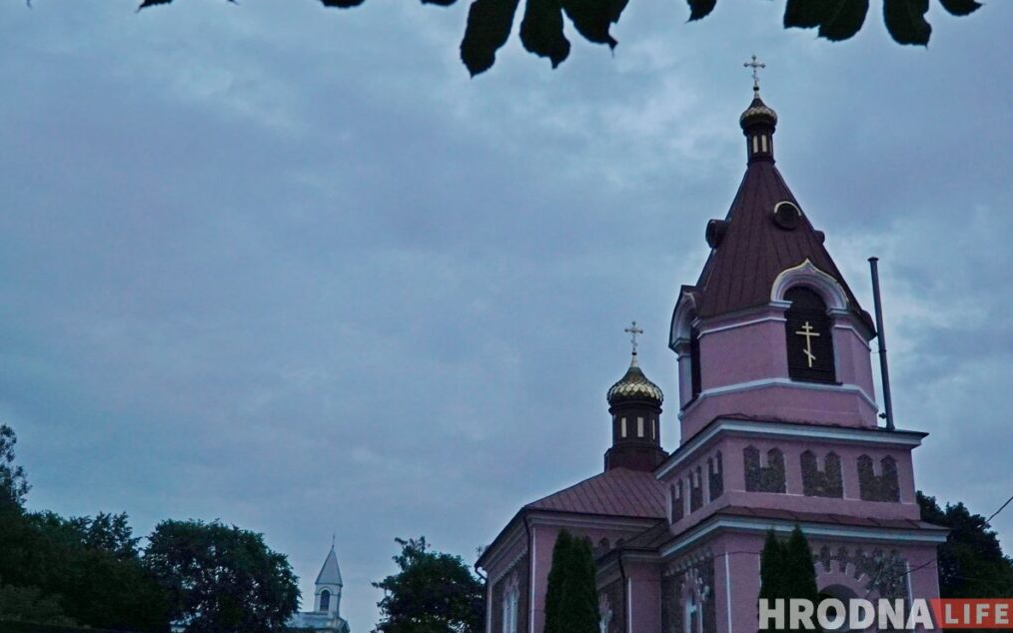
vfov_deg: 36.3
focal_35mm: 35
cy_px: 295
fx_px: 966
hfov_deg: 55.3
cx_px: 510
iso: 1600
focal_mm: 23
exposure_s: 1/80
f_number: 5.6
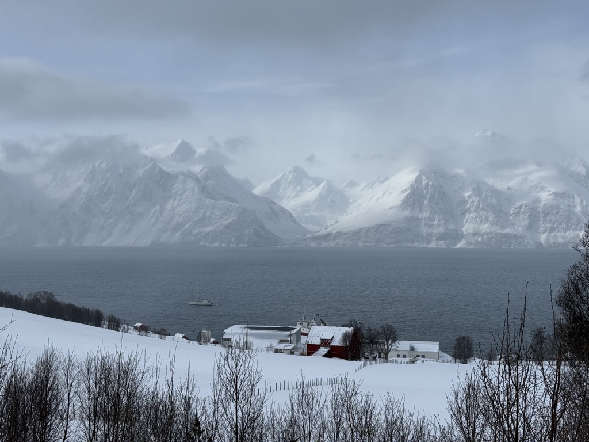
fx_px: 817
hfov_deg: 39.7
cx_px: 294
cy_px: 221
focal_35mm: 48
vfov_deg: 30.3
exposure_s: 1/7874
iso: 64
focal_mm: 6.76
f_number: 1.78
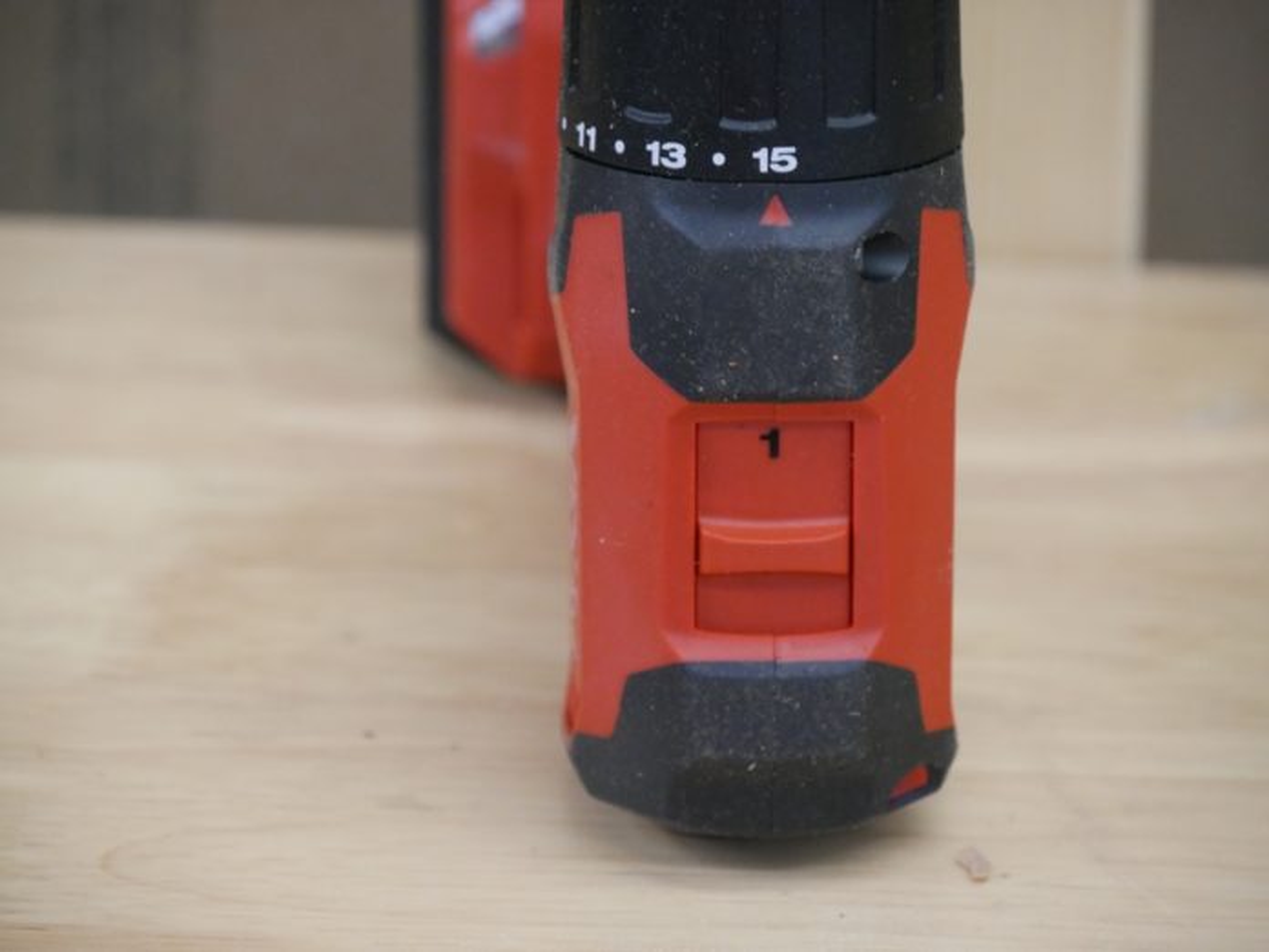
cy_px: 476
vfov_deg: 6.8
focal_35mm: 218
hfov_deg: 9.1
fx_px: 7992
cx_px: 634
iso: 3200
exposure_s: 1/125
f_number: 5.4
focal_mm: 109
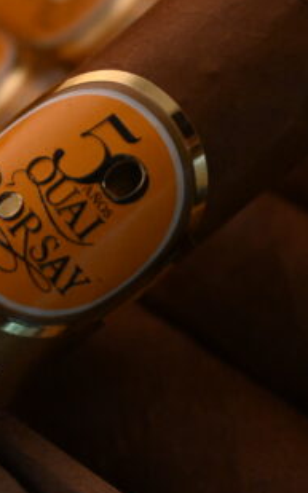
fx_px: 1357
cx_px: 61
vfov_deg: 20.6
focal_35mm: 101
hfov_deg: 12.9
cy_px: 211
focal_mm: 34
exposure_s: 1/200
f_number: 5.6
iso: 4000
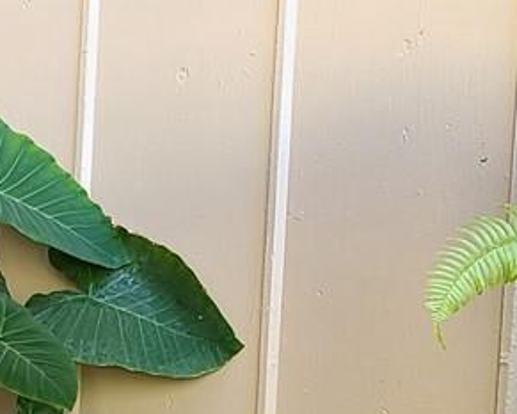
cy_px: 480
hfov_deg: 12.5
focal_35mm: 134
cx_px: -549
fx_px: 2051
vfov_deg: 11.3
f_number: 1.8
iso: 64
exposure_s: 1/59
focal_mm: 7
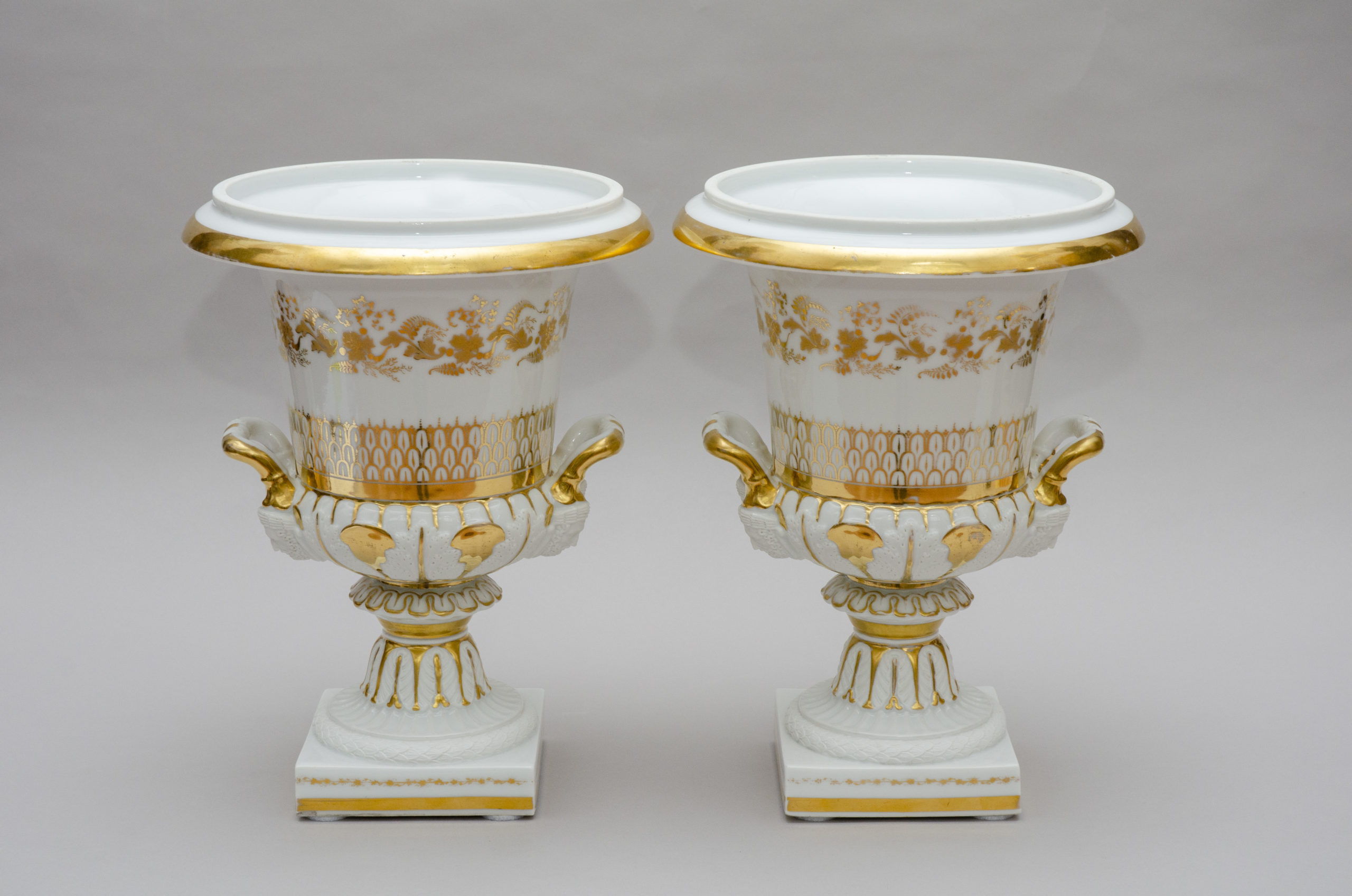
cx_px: 676
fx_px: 2923
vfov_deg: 17.4
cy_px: 448
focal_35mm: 78
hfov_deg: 26.0
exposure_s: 1/125
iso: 200
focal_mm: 52
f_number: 8
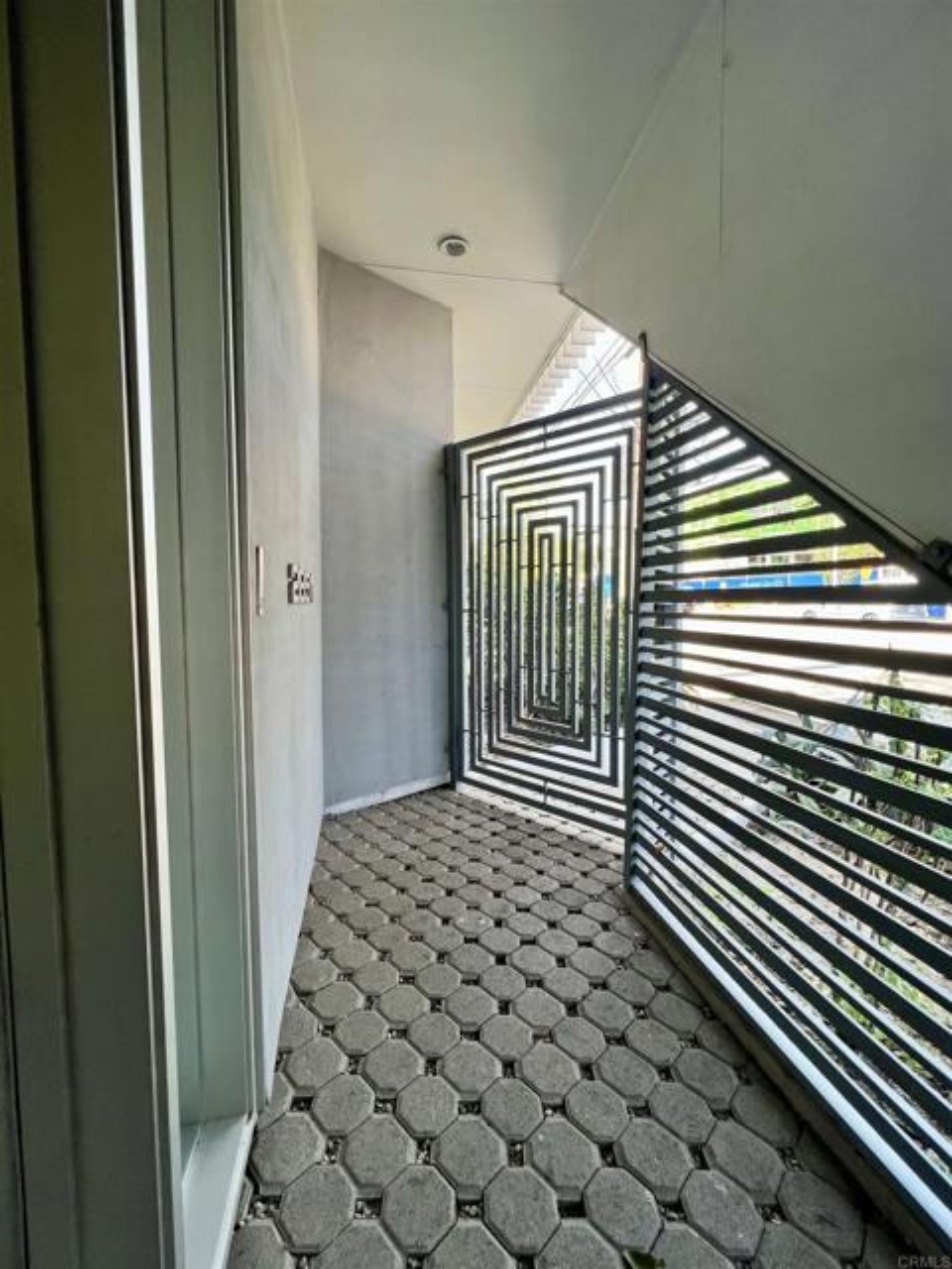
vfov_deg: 106.2
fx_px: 477
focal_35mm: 13
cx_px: 476
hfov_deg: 89.9
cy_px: 634
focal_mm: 1.57
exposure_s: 1/99
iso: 64
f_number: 1.8
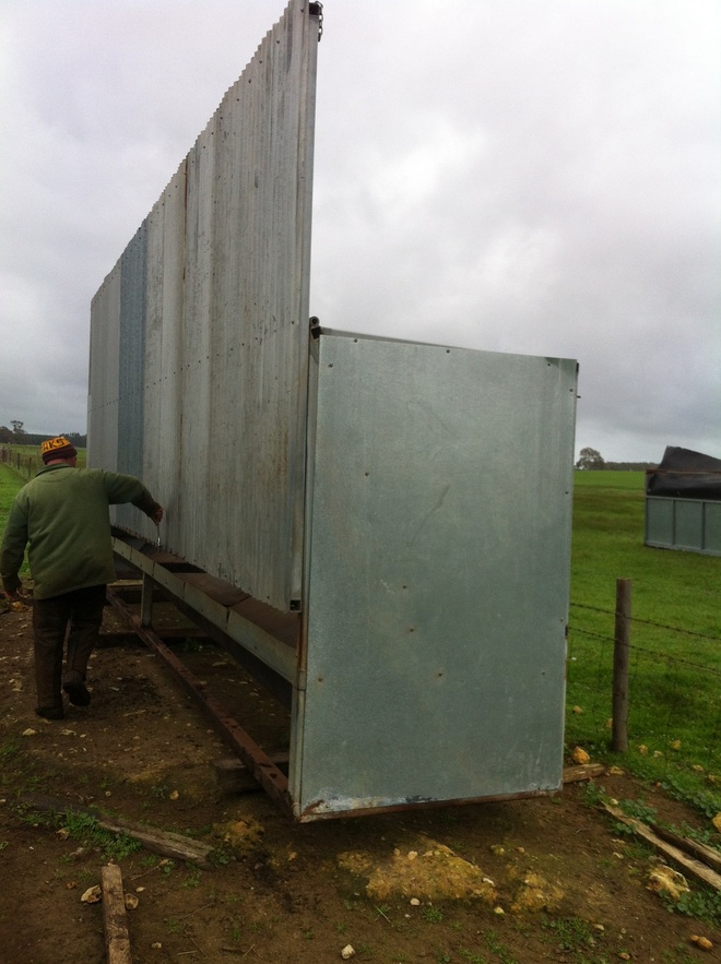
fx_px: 974
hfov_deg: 40.6
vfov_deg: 52.7
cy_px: 482
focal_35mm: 35
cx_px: 360
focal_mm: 3.85
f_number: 2.8
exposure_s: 1/425
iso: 80
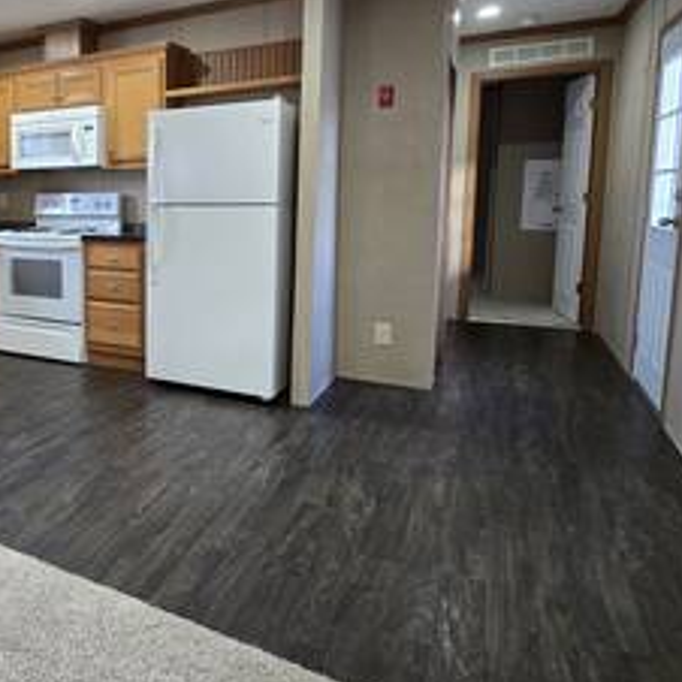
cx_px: 21
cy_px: 266
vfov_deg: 60.3
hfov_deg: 50.8
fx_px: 580
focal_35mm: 26
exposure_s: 1/60
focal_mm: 2.2
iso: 320
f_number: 2.2
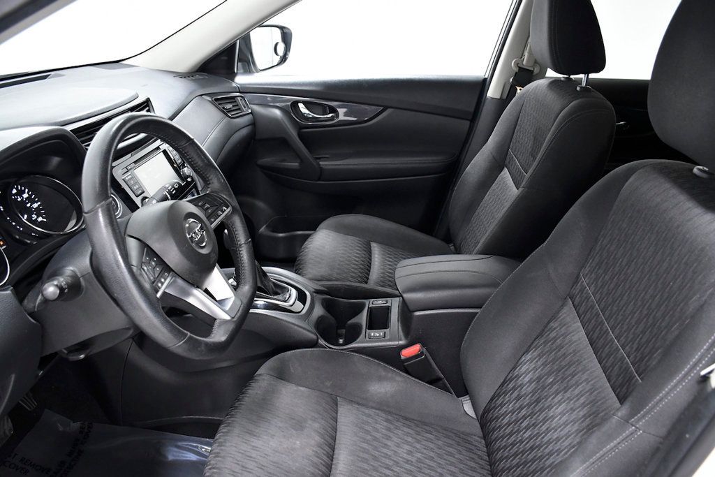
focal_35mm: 27
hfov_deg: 67.4
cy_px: 238
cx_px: 358
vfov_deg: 47.9
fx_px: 536
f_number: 5
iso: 2500
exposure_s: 1/100
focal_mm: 18
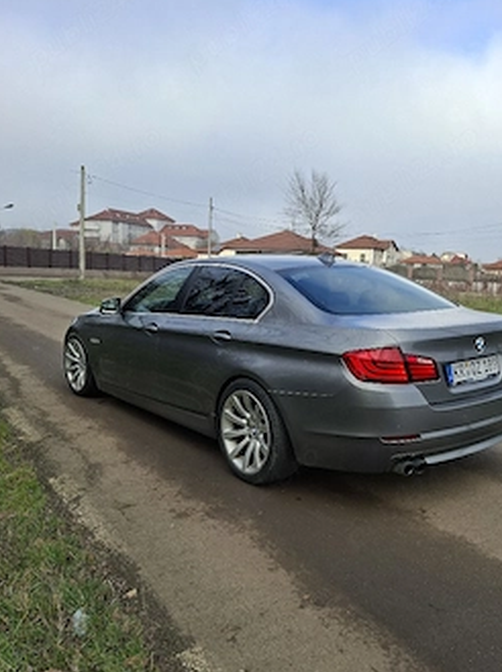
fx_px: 542
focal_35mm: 28
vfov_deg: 63.4
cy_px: 362
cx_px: 294
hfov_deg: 49.4
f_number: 1.8
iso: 50
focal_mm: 5.54
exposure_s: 1/1111
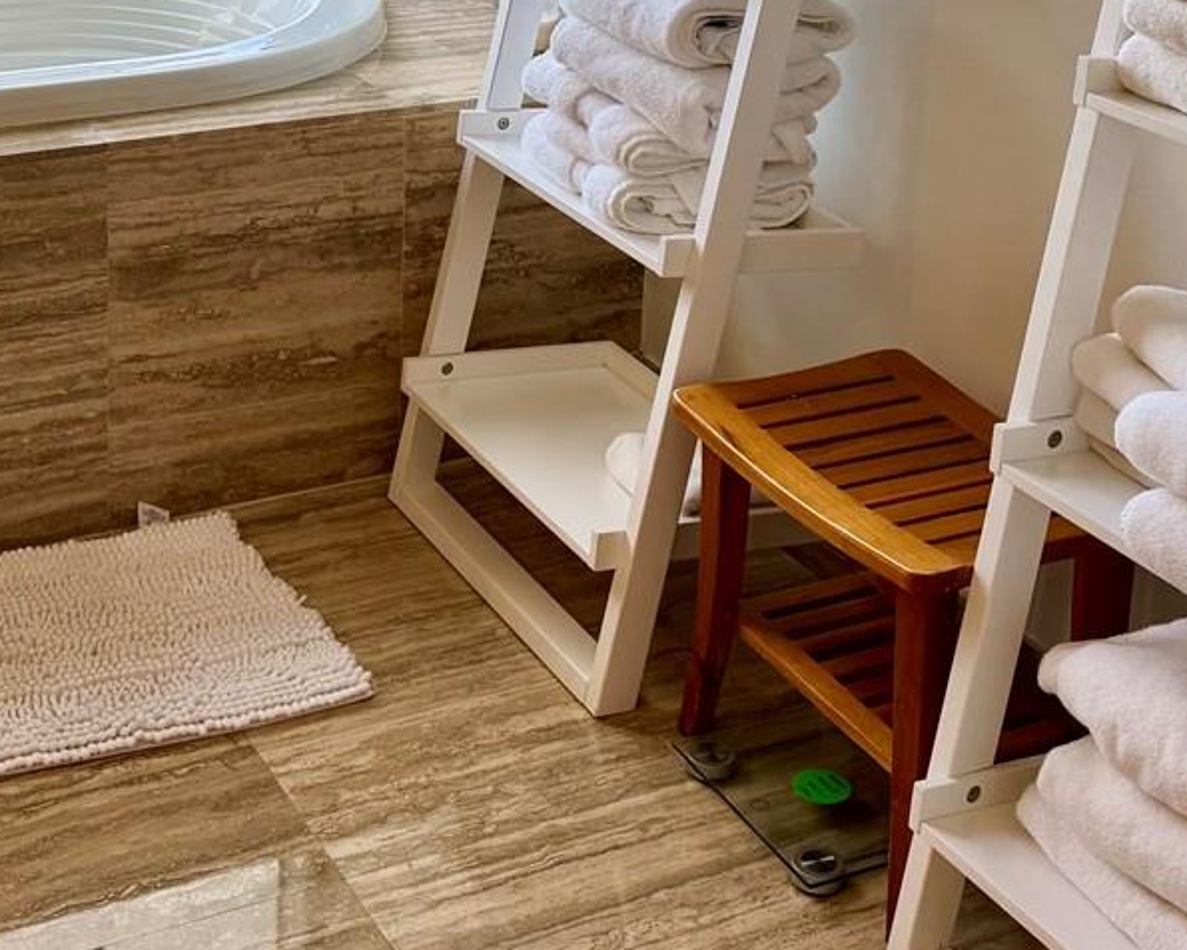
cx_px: 515
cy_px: -74
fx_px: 2213
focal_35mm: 63
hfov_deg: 30.0
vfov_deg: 22.9
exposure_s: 1/213
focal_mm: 6.76
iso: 64
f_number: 1.78
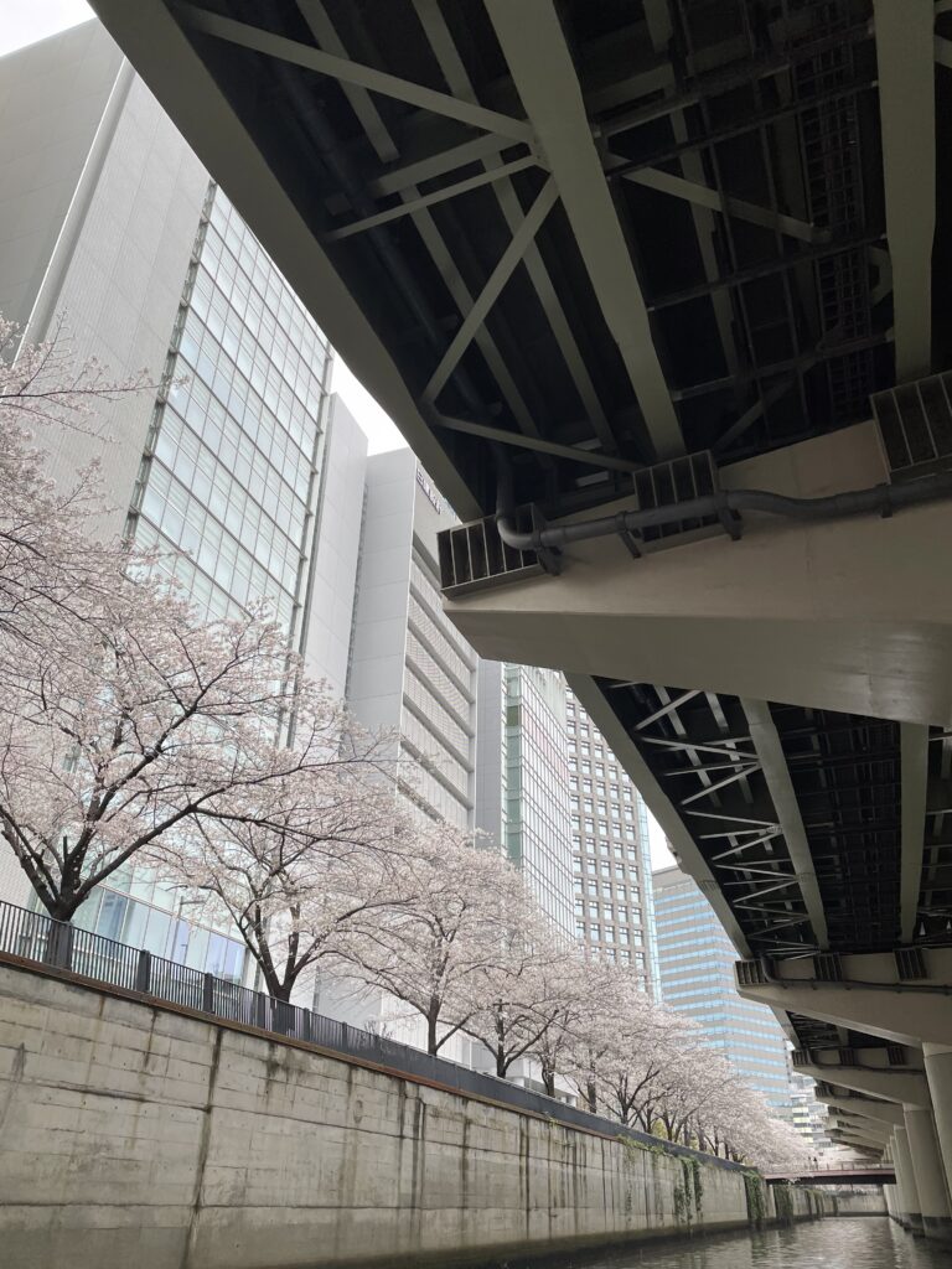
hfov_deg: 53.1
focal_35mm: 26
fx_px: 953
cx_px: 476
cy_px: 634
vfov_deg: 67.3
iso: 32
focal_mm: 4.2
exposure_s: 1/303
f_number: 1.6
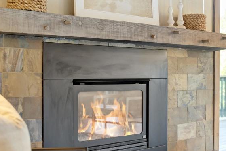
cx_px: 100
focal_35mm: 66
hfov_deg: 30.5
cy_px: 80
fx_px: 414
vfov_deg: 20.6
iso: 1600
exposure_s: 1/320
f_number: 2.8
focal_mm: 36
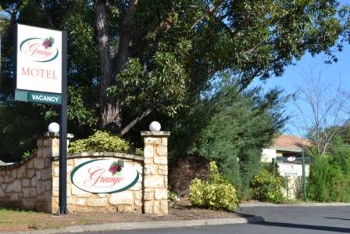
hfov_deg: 33.4
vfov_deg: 22.6
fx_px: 583
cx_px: 175
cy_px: 117
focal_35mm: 60
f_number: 11
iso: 100
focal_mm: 40
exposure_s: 1/100
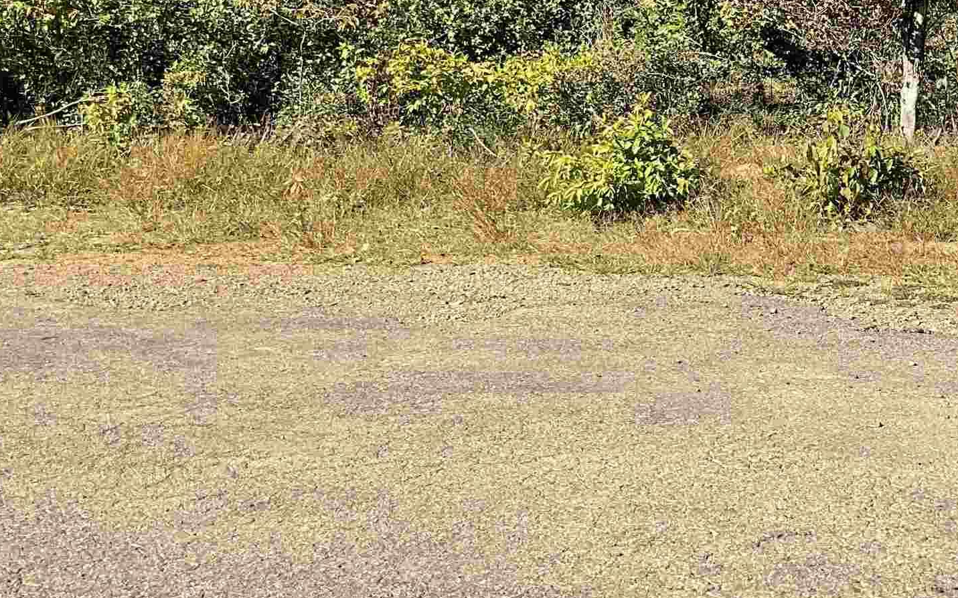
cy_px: 93
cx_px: 720
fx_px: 1723
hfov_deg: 30.5
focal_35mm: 66
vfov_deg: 19.4
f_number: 1.8
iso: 16
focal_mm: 3
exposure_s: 1/1221
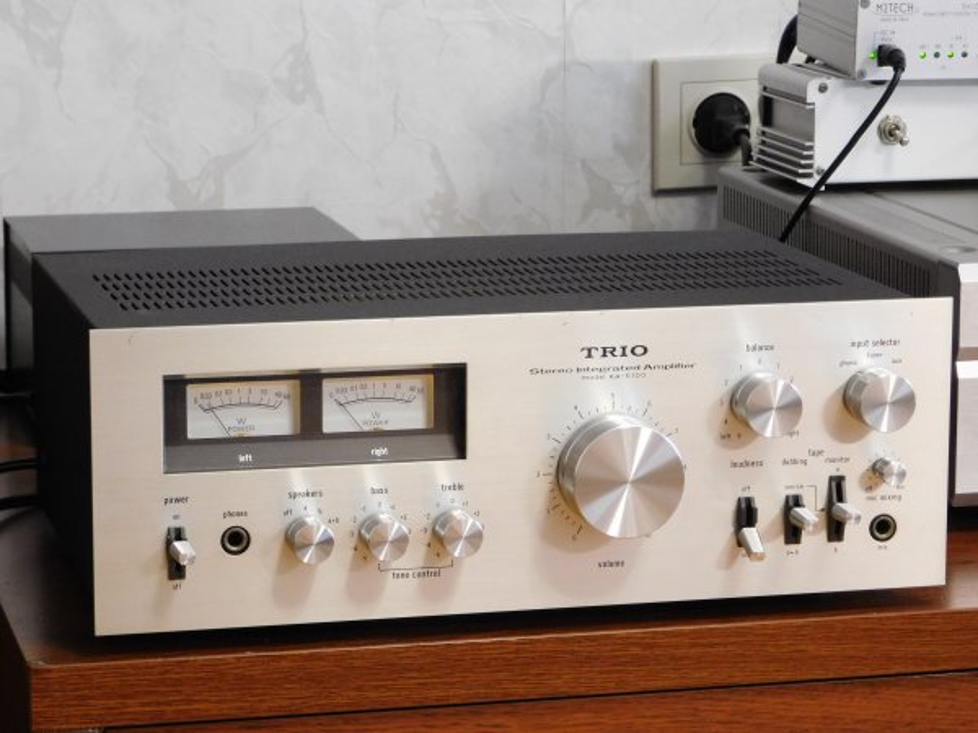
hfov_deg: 17.1
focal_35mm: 115
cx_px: 489
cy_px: 366
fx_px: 3249
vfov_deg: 12.9
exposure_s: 1/30
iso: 720
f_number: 4.8
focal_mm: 20.3
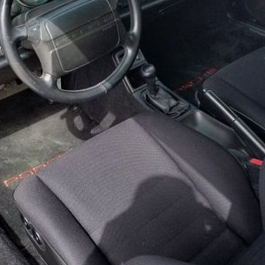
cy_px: 101
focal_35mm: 49
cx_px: 131
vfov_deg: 34.5
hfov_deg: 34.7
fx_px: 424
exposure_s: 1/556
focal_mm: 4.3
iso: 50
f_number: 1.7
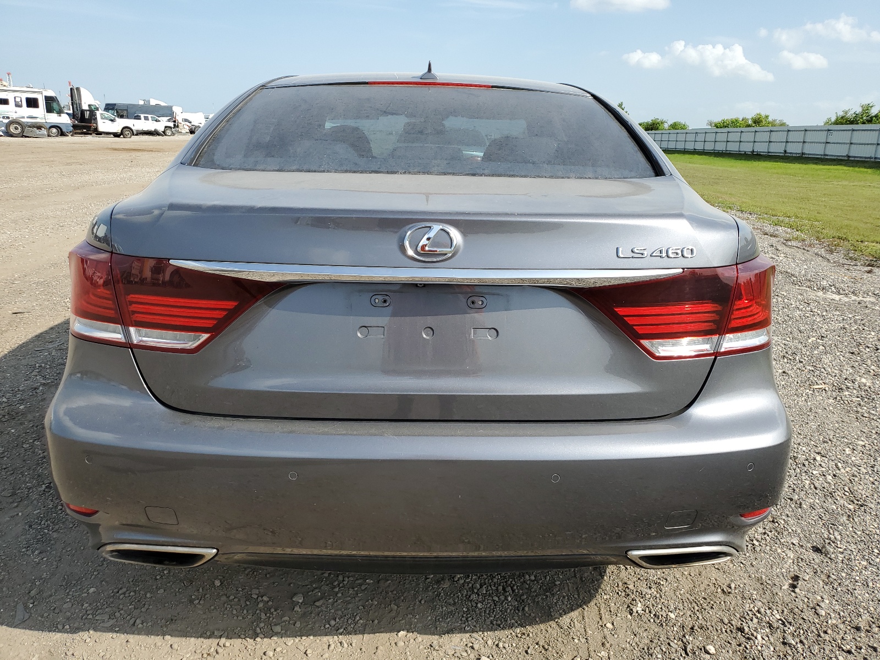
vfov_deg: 53.1
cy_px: 330
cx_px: 440
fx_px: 661
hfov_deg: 67.3
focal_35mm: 26
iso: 50
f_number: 1.5
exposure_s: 1/2500
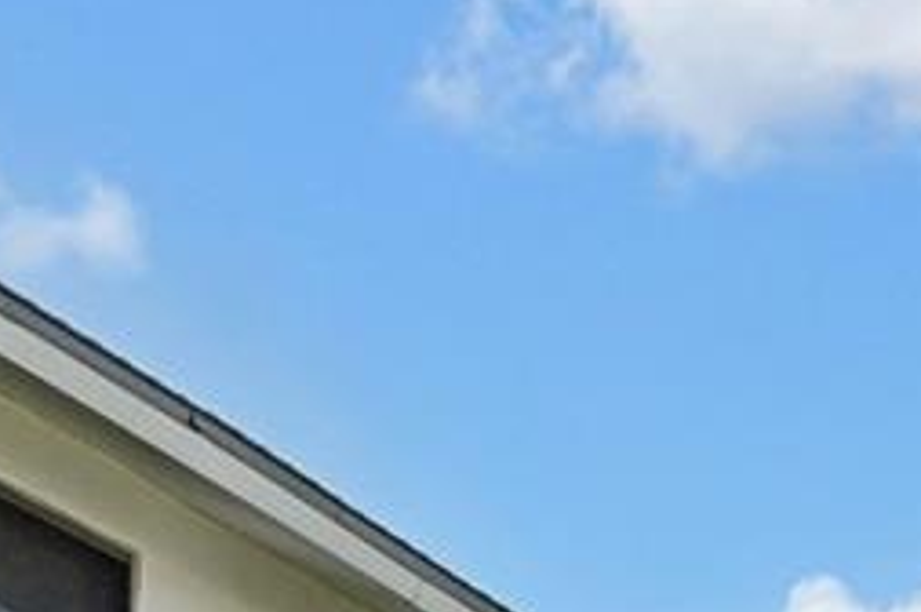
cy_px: 1098
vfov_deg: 7.0
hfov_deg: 10.7
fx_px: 4855
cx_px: -102
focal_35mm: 190
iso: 400
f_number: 8
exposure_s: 1/800
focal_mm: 30
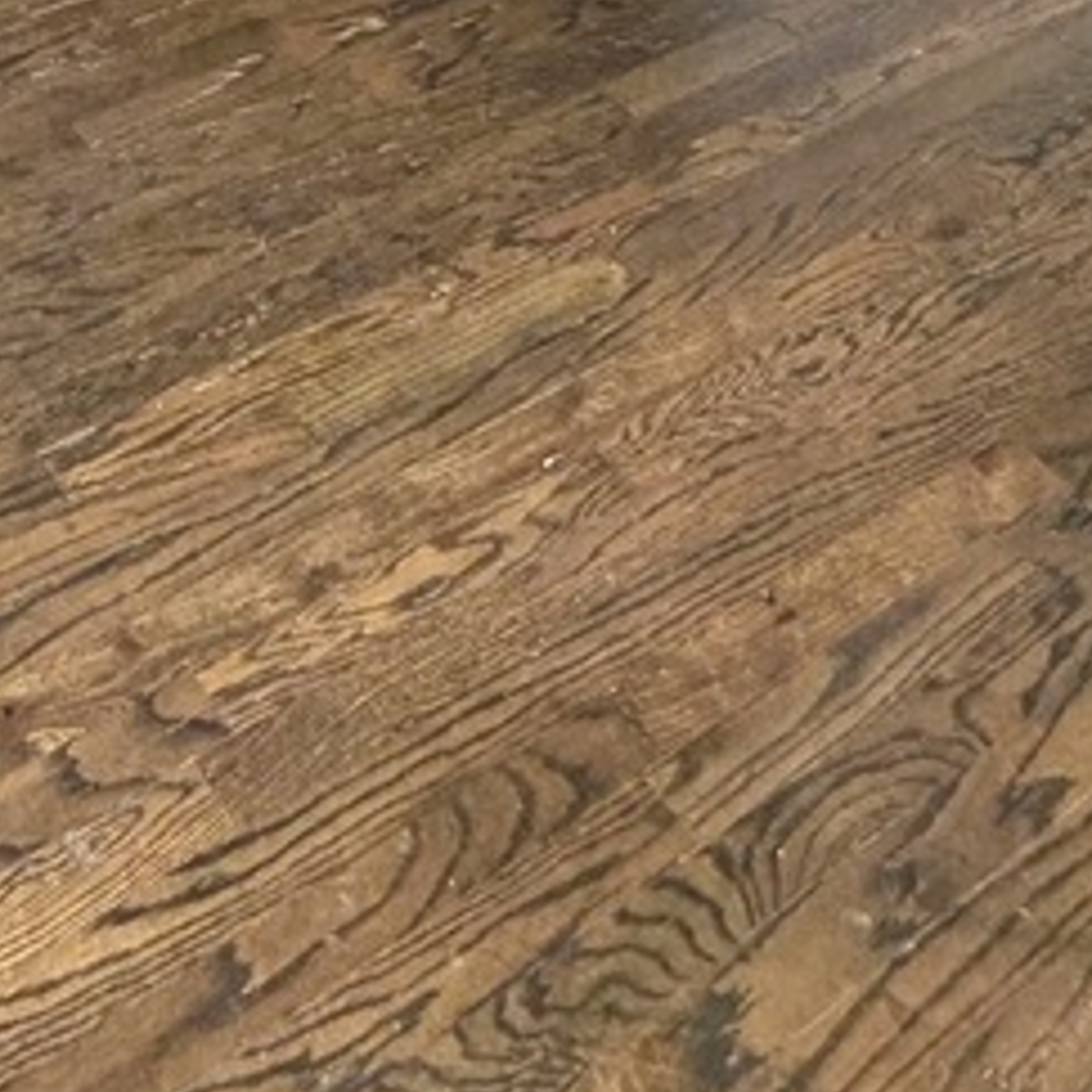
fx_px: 1963
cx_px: 13
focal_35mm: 55
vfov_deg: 20.7
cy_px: -912
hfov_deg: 29.2
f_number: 2.2
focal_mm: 2.22
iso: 160
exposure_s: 1/120
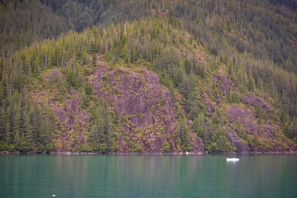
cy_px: 99
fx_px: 578
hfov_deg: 28.8
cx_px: 148
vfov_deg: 19.5
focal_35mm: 70
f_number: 4.5
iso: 180
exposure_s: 1/160
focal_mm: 70
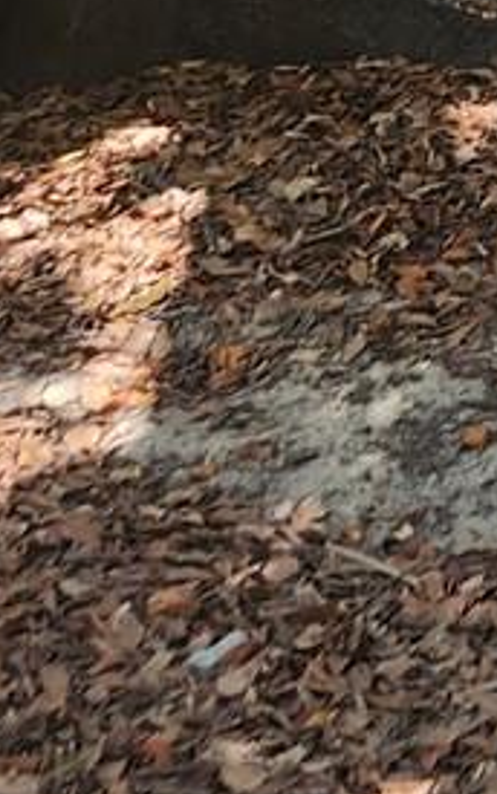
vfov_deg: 13.1
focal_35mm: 142
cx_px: 1361
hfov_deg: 8.2
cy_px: -716
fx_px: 3076
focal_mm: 5.54
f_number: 1.8
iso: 50
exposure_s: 1/180
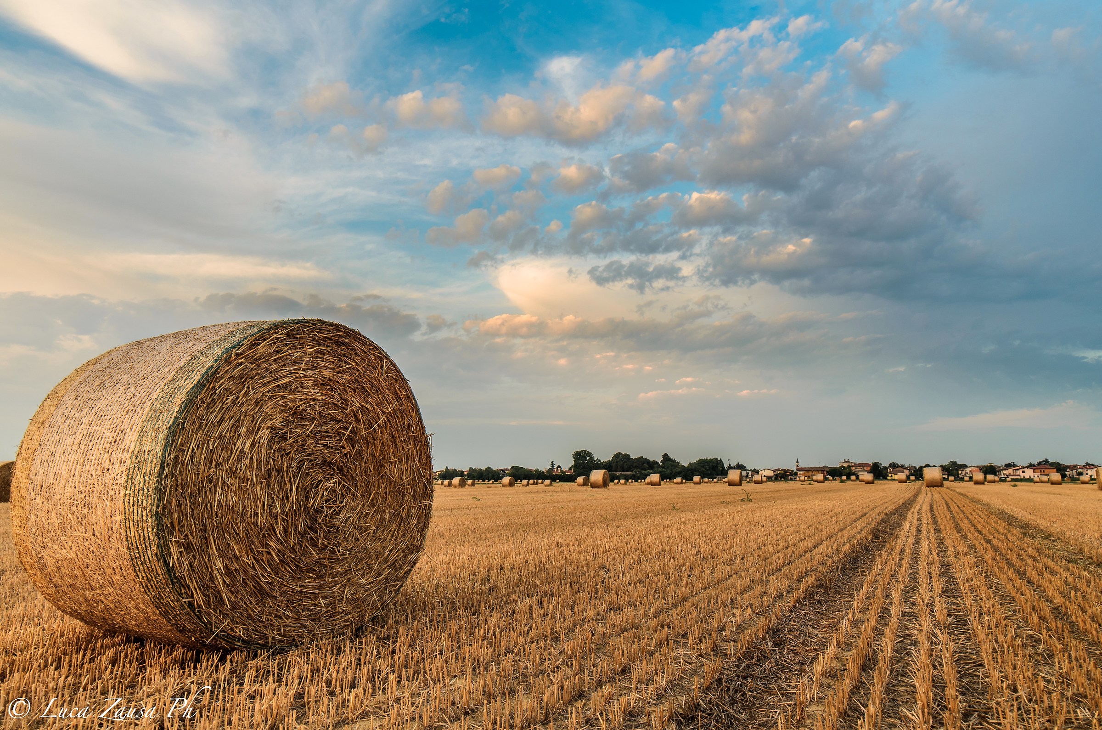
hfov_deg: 81.3
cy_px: 365
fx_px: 641
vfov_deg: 59.3
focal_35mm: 21
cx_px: 551
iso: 100
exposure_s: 1/40
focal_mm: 14
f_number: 5.6
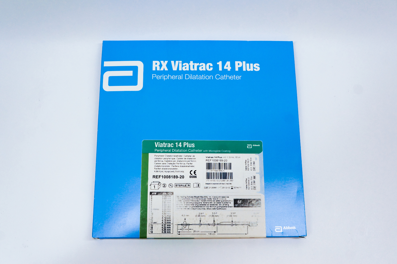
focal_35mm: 36
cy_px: 132
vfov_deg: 36.8
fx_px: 397
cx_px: 198
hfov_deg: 53.2
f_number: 6.3
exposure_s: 1/200
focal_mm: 24
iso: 400
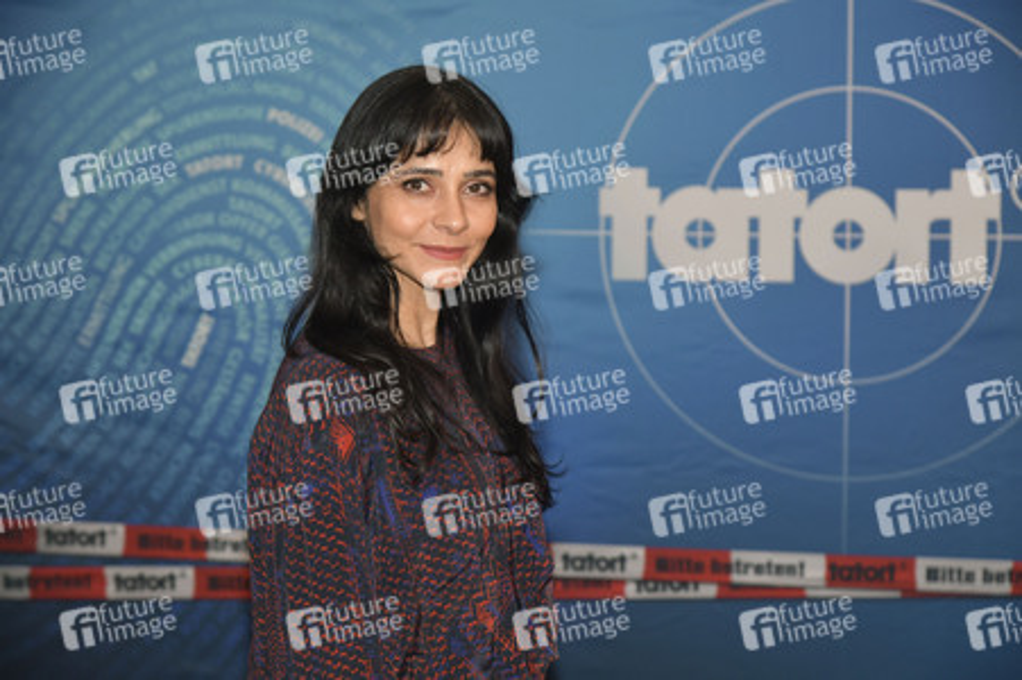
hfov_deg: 21.5
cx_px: 511
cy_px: 340
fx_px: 2695
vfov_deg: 14.4
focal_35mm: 95
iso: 640
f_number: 5.6
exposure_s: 1/200
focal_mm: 95
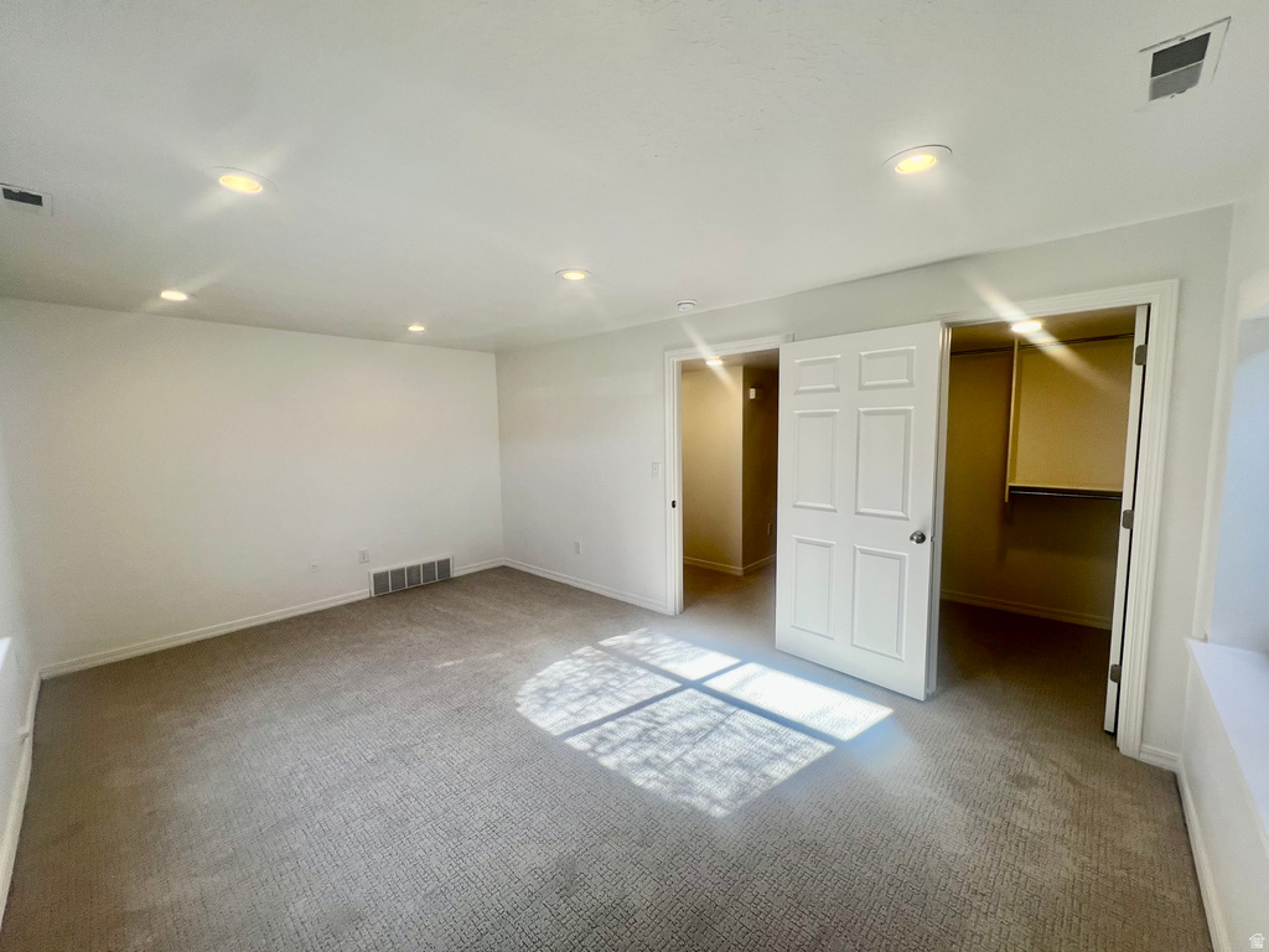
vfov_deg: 89.9
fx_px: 477
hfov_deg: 106.2
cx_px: 634
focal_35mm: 13
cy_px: 476
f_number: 1.8
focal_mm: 1.57
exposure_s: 1/120
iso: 32
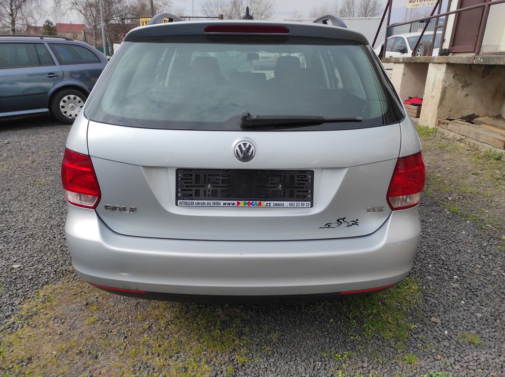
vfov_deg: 54.8
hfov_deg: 69.4
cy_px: 188
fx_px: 364
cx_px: 252
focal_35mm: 25
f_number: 1.89
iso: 100
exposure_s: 1/2258
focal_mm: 5.43
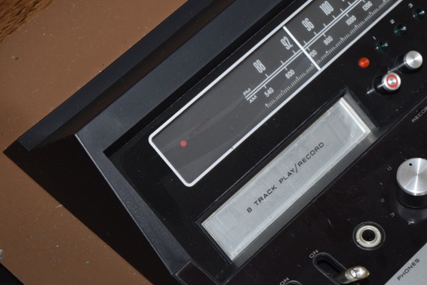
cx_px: 345
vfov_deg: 9.4
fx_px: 1730
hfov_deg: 14.0
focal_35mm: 146
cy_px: 93
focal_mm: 55
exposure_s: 1/60
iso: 1000
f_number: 5.6
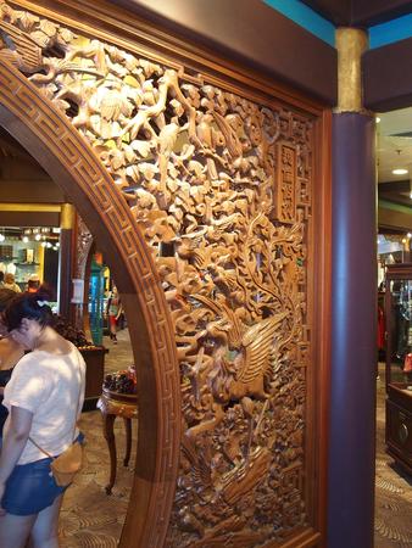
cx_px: 206
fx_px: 444
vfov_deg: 63.4
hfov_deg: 49.8
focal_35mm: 28
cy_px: 274
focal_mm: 6
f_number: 2.8
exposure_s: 1/30
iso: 640
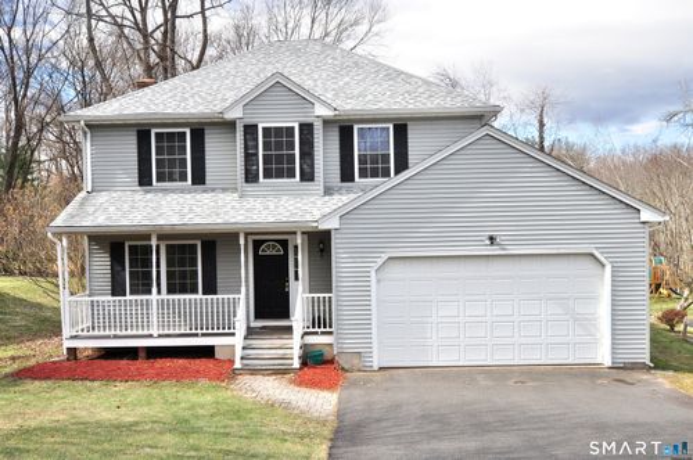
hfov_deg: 62.0
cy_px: 230
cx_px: 346
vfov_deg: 43.5
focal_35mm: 30
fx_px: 577
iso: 320
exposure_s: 1/400
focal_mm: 20
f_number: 8
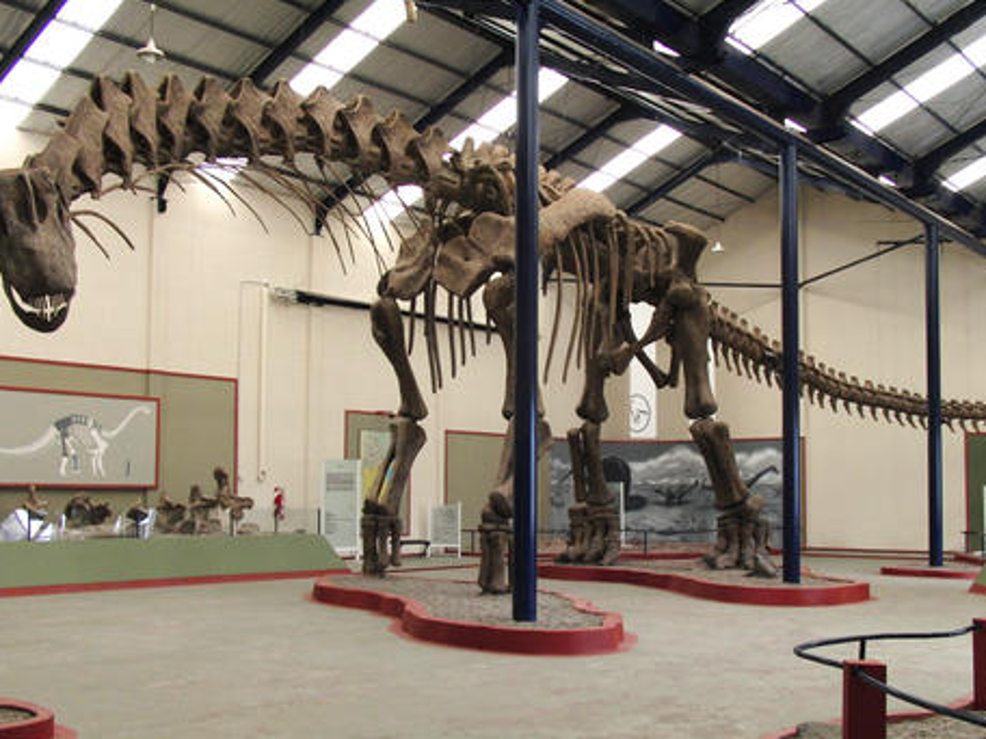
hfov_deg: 46.8
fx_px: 1139
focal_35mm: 40
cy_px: 406
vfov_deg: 35.9
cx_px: 511
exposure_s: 1/200
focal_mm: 7.3
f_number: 2.7
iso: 200
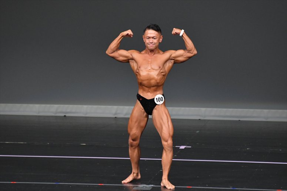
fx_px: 2988
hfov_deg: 5.5
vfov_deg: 3.7
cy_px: 96
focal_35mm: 375
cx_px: 144
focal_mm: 250
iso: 4000
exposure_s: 1/400
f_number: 5.6
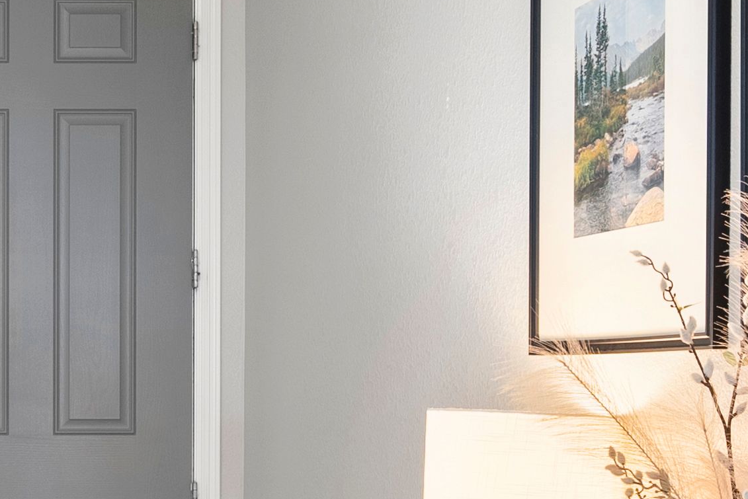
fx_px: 1559
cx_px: -147
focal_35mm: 75
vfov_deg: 18.0
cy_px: 398
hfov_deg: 24.5
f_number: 8
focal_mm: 20
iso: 640
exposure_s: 1/1.67
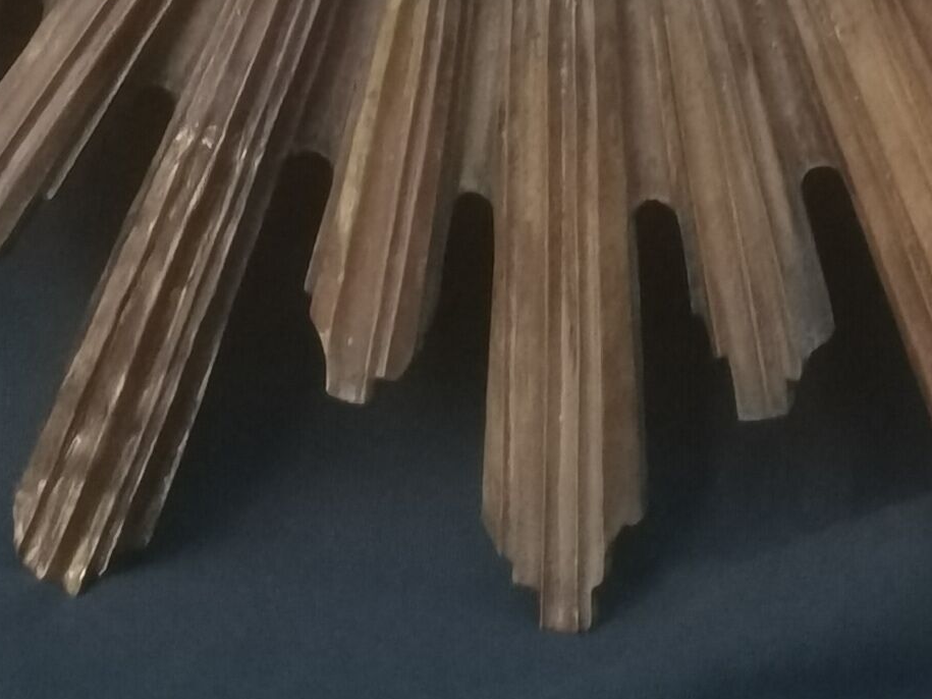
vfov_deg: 11.5
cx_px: 785
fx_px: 3177
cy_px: -635
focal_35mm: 118
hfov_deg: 16.5
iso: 640
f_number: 1.8
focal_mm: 4.75
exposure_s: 1/25
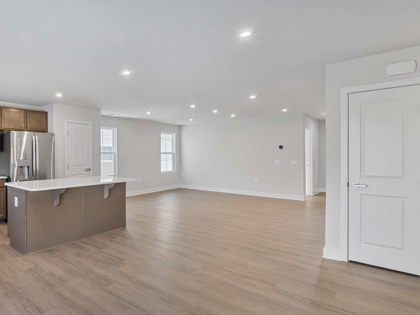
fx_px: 255
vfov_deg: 63.4
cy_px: 168
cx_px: 134
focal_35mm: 21
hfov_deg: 76.0
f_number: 9
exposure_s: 1/2.5
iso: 200
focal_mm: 10
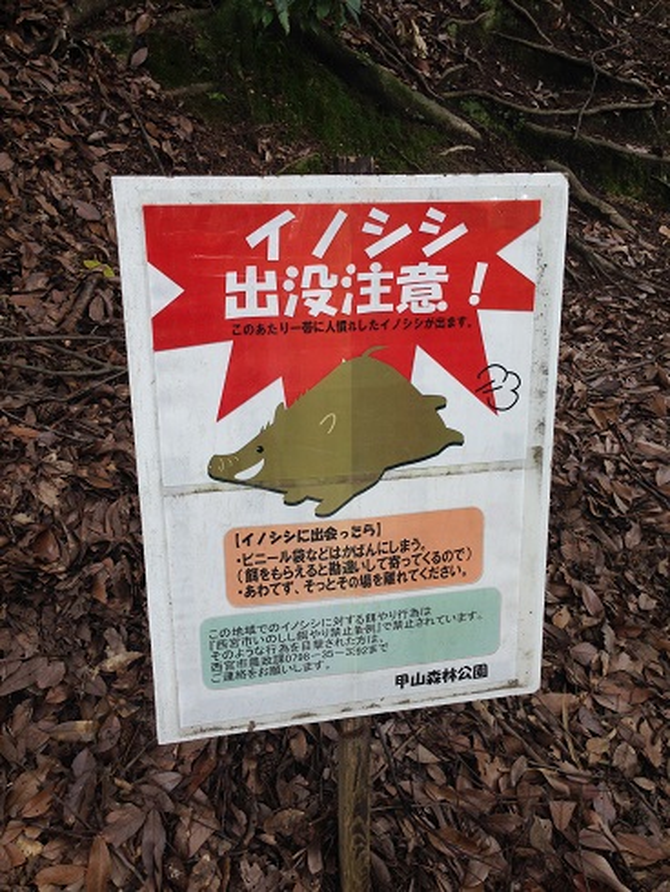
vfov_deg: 55.3
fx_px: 851
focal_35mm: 33
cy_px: 446
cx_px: 335
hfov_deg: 43.0
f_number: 2.4
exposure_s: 1/120
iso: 50
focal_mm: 4.12
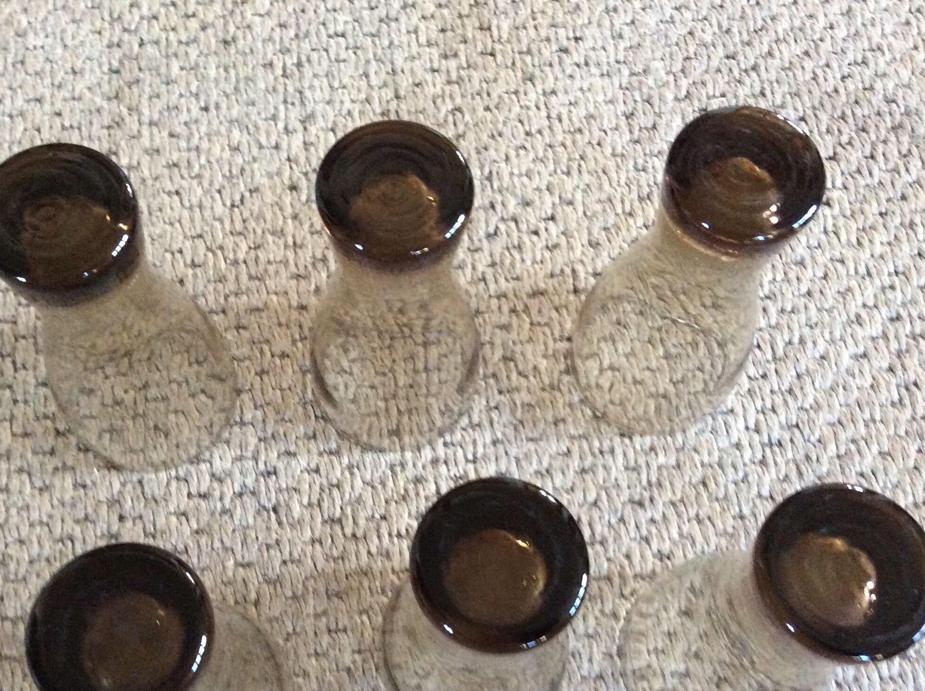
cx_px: 417
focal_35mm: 42
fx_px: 1121
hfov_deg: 44.8
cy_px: 443
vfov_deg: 34.0
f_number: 2.4
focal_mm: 3.3
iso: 320
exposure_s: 1/17
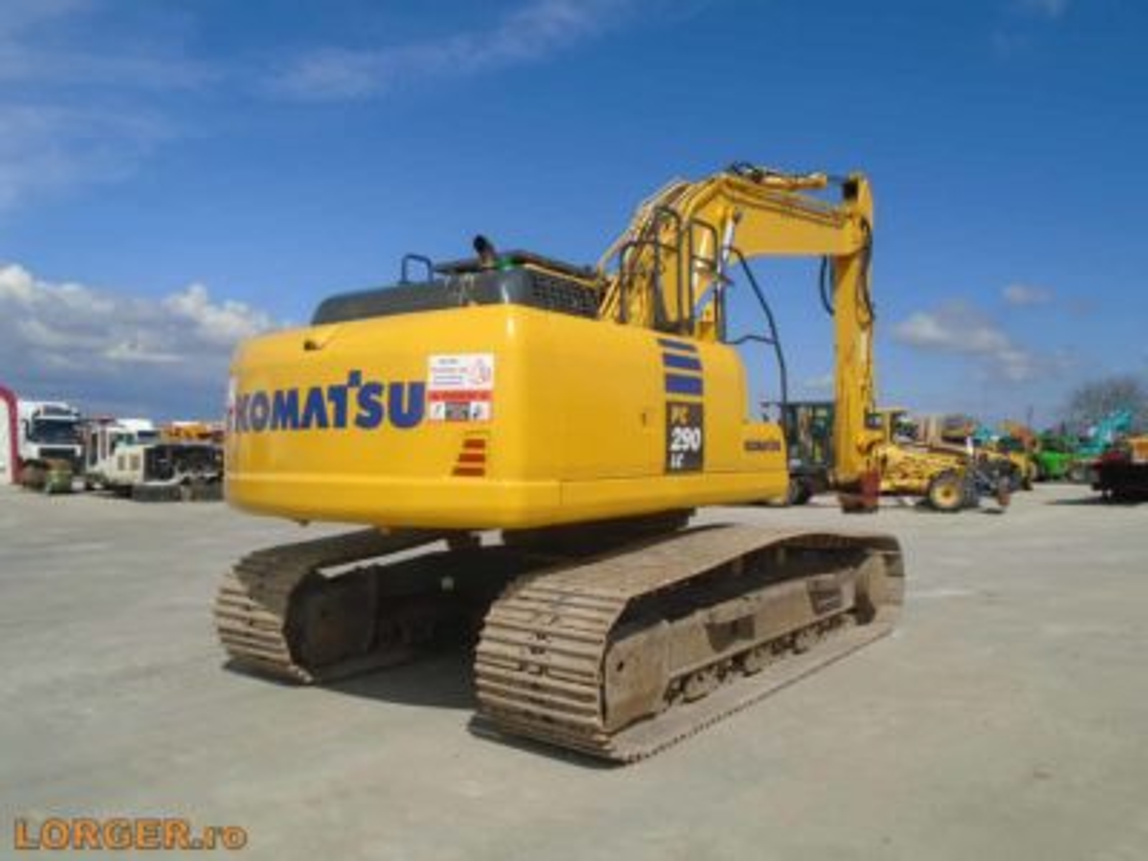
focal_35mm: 26
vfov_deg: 53.1
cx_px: 574
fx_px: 862
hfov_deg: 67.3
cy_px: 430
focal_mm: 4.6
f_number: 8
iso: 100
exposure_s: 1/400
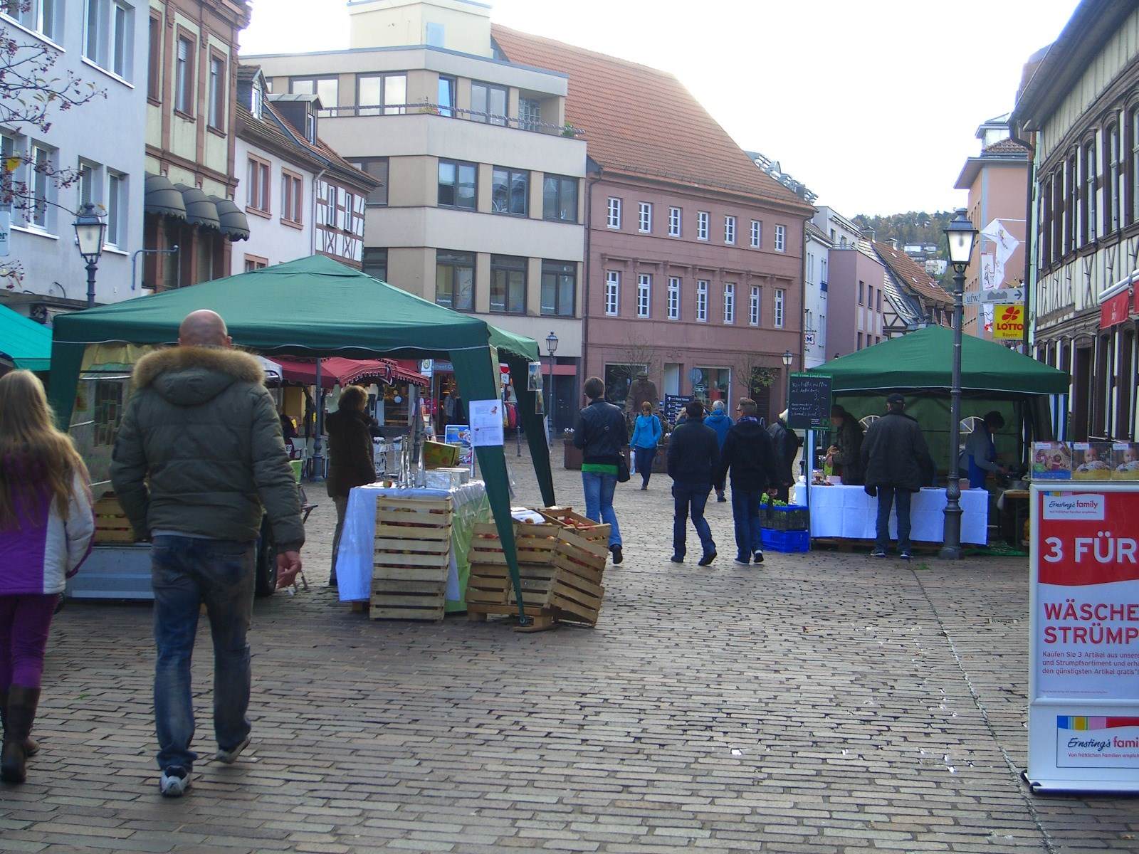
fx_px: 1876
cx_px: 570
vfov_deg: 25.7
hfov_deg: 33.8
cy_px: 427
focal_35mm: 57
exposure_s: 1/125
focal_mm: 11.8
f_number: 3.6
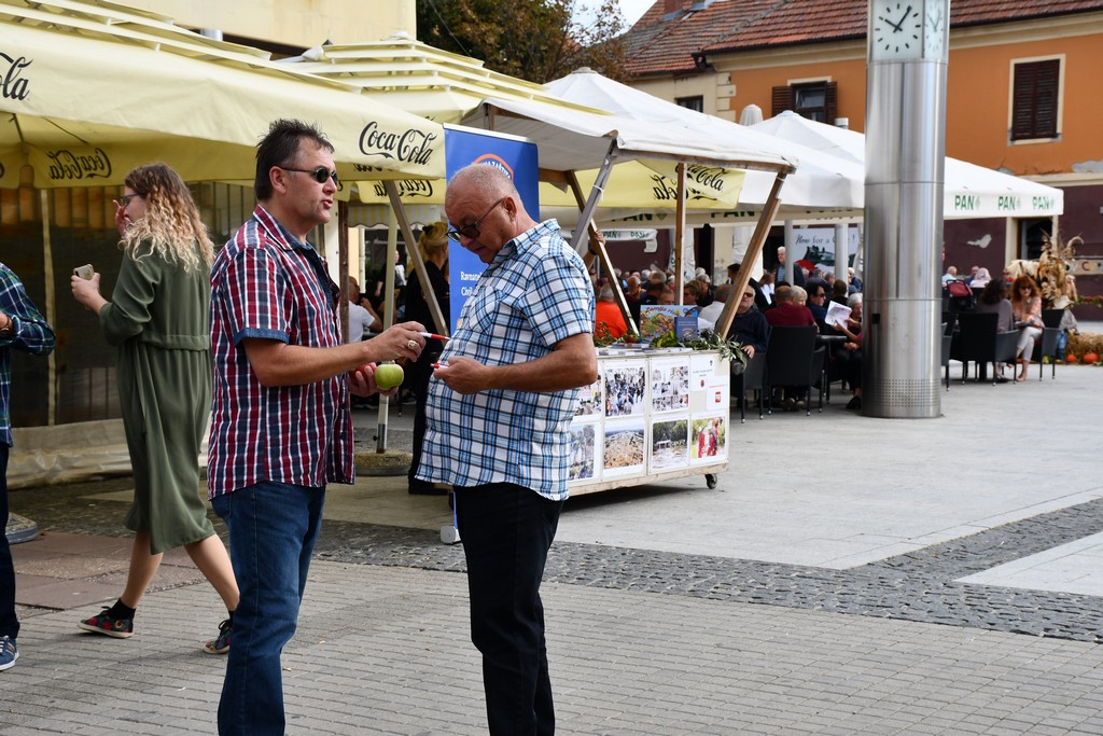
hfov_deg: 33.4
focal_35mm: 60
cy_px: 368
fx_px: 1838
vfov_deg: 22.6
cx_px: 552
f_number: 8
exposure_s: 1/250
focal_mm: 40
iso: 160
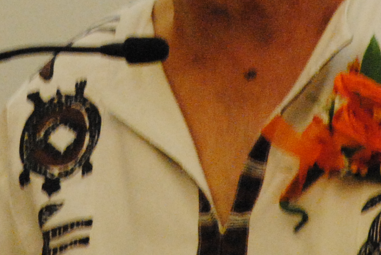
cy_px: -125
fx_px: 12960
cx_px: 60
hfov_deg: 1.7
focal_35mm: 1223
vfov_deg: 1.1
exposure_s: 1/50
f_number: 5.3
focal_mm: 175
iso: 1600
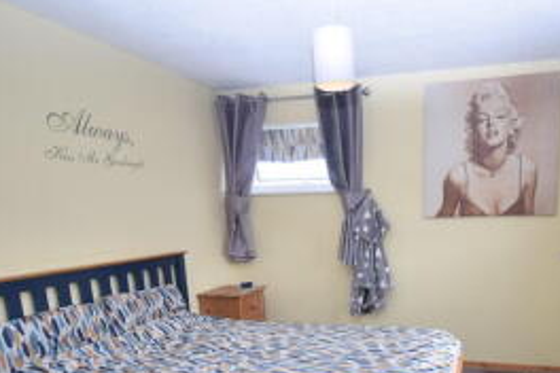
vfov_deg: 44.9
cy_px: 313
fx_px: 420
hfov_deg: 66.0
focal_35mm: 27
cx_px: 361
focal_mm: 10
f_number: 4.5
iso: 400
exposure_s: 1/80
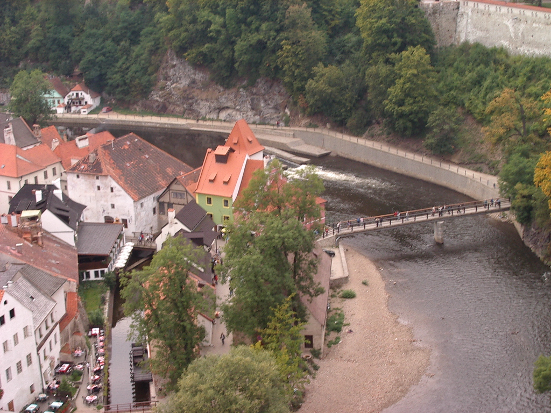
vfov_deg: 23.3
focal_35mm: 63
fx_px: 1003
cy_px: 206
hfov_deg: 30.7
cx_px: 276
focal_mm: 9.6
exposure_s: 1/80
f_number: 6.2
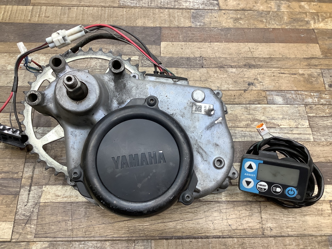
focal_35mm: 31
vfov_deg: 45.5
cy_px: 124
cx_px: 166
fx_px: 297
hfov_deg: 58.3
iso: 100
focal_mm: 3.3
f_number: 2.4
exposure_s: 1/50
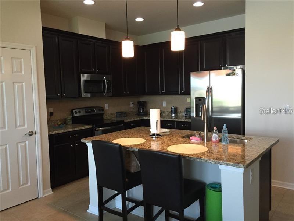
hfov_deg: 61.7
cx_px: 147
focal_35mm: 29
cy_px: 110
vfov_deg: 48.2
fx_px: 246
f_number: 2.2
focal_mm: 4.15
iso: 160
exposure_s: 1/30
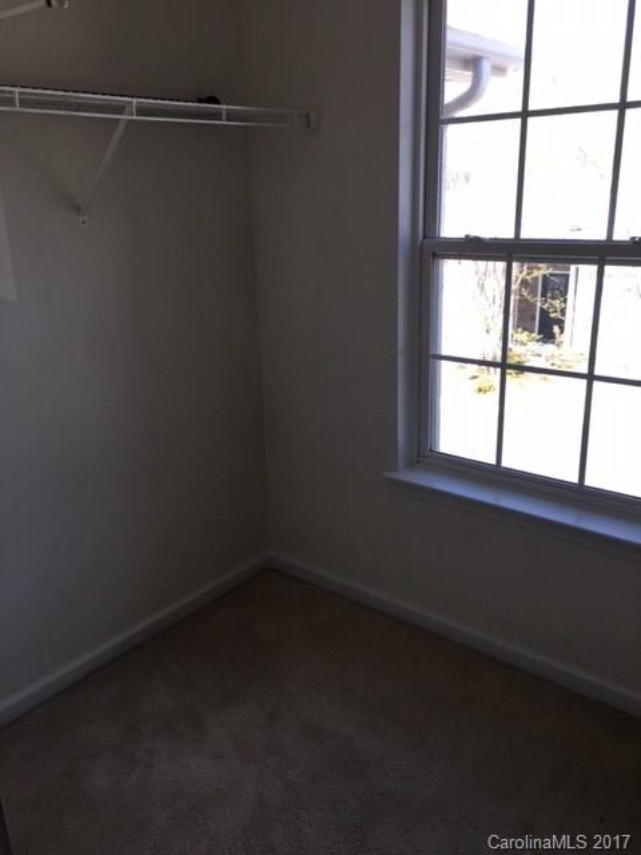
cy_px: 428
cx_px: 320
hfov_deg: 48.2
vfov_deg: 61.7
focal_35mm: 29
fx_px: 716
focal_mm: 4.15
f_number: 2.2
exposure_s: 1/120
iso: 32
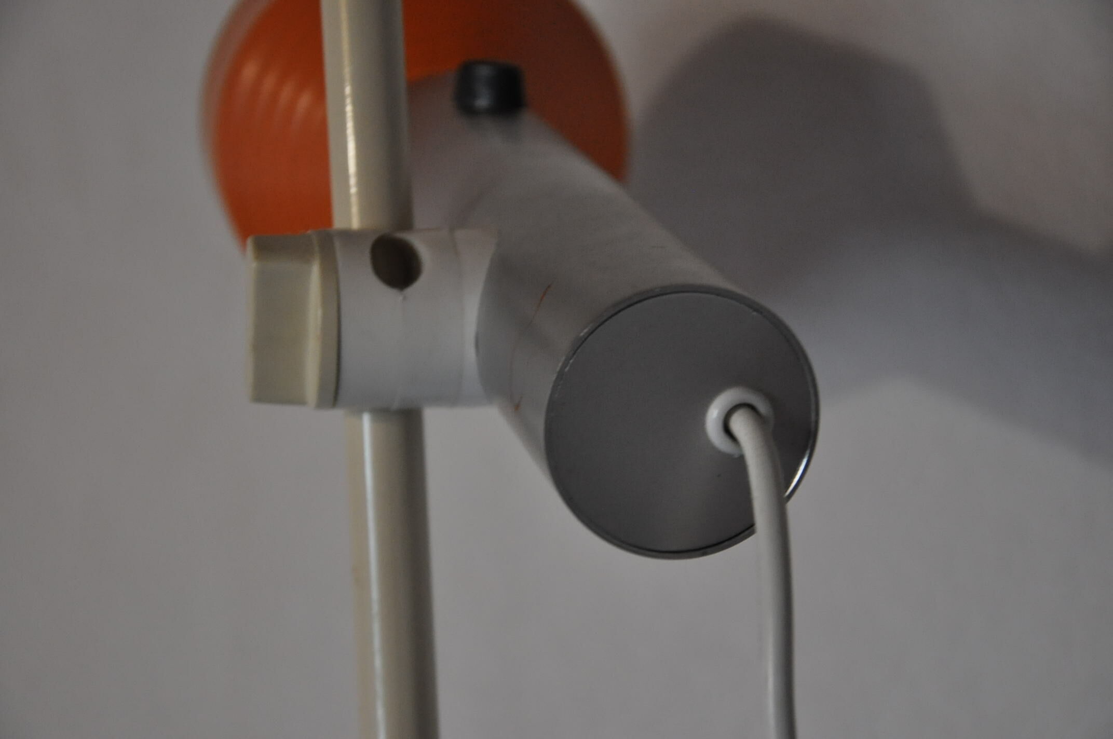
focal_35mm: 99
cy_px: 370
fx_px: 3057
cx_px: 556
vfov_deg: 13.8
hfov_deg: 20.6
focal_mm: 66
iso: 1600
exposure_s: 1/30
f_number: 5.3
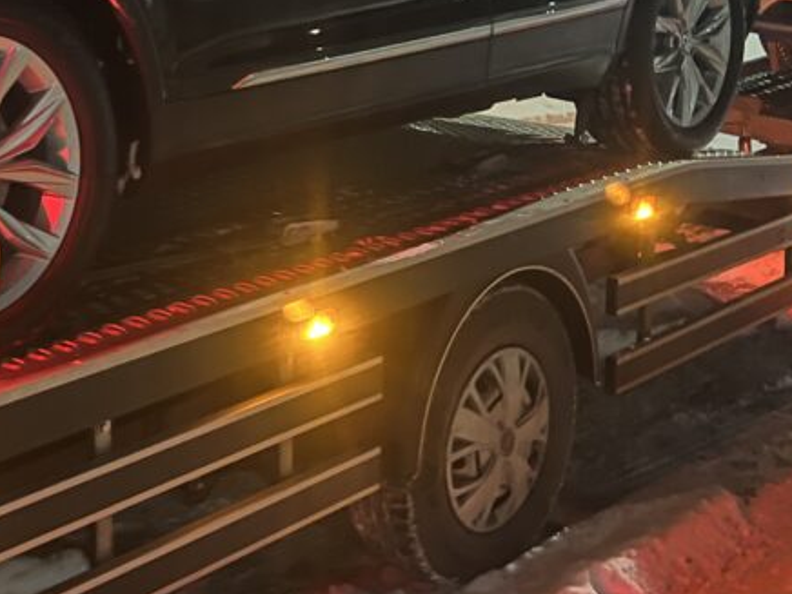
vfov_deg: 23.3
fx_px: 1396
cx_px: 24
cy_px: 47
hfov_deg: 29.8
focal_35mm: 61
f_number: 1.5
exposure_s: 1/16
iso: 1000
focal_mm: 5.7
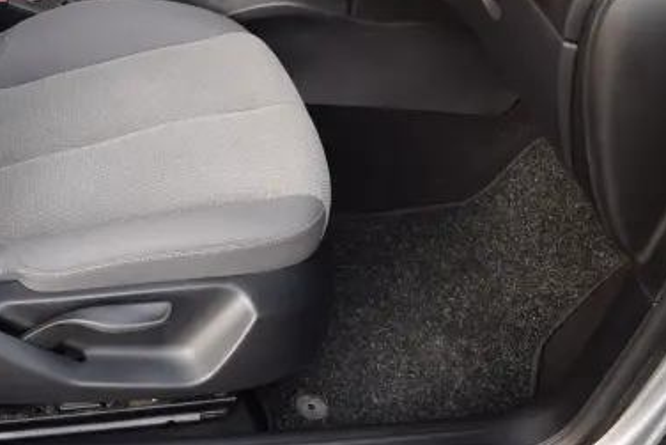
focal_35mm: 51
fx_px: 944
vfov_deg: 26.3
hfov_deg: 38.2
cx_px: 195
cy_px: 132
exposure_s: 1/80
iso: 400
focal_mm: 20
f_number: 4.5
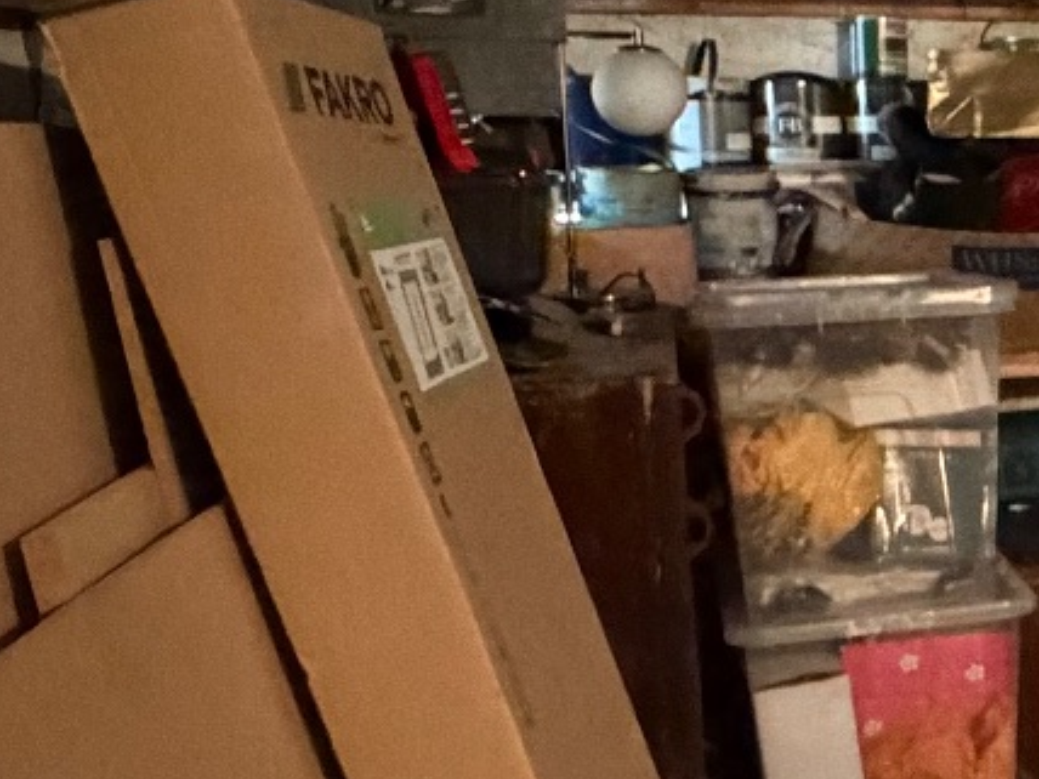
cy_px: 369
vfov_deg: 21.9
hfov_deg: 23.3
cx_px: 1558
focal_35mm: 67
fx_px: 2011
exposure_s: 1/33
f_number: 2.2
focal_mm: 2.22
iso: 1600
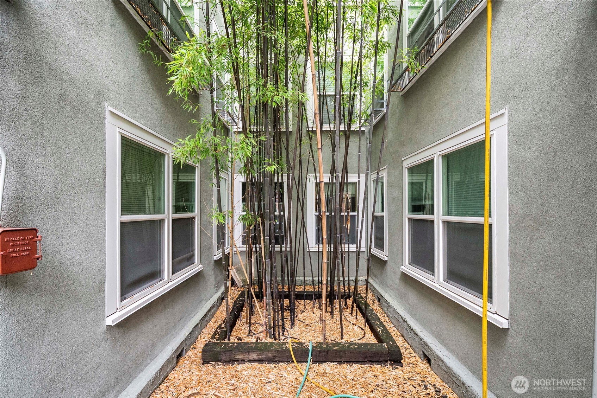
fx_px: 265
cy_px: 199
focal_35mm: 16
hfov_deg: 96.7
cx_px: 298
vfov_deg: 73.8
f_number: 7.1
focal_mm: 16
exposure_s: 1/30
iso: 2000
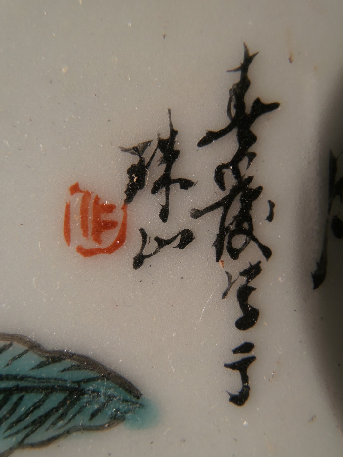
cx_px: 172
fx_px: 436
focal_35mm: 33
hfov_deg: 42.9
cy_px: 228
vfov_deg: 55.4
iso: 80
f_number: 3.6
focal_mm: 5.93
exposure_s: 1/400
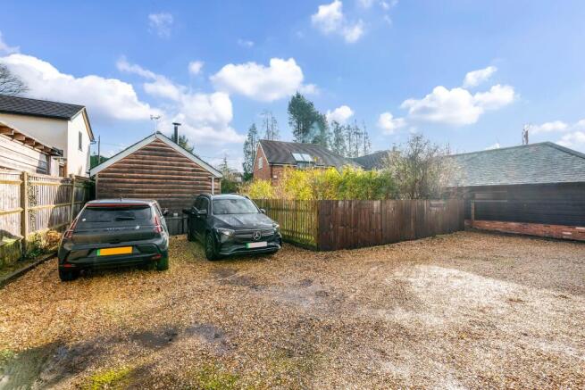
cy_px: 195
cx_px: 292
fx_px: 260
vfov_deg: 73.8
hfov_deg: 96.7
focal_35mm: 16
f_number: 8
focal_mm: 16
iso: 250
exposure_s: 1/125
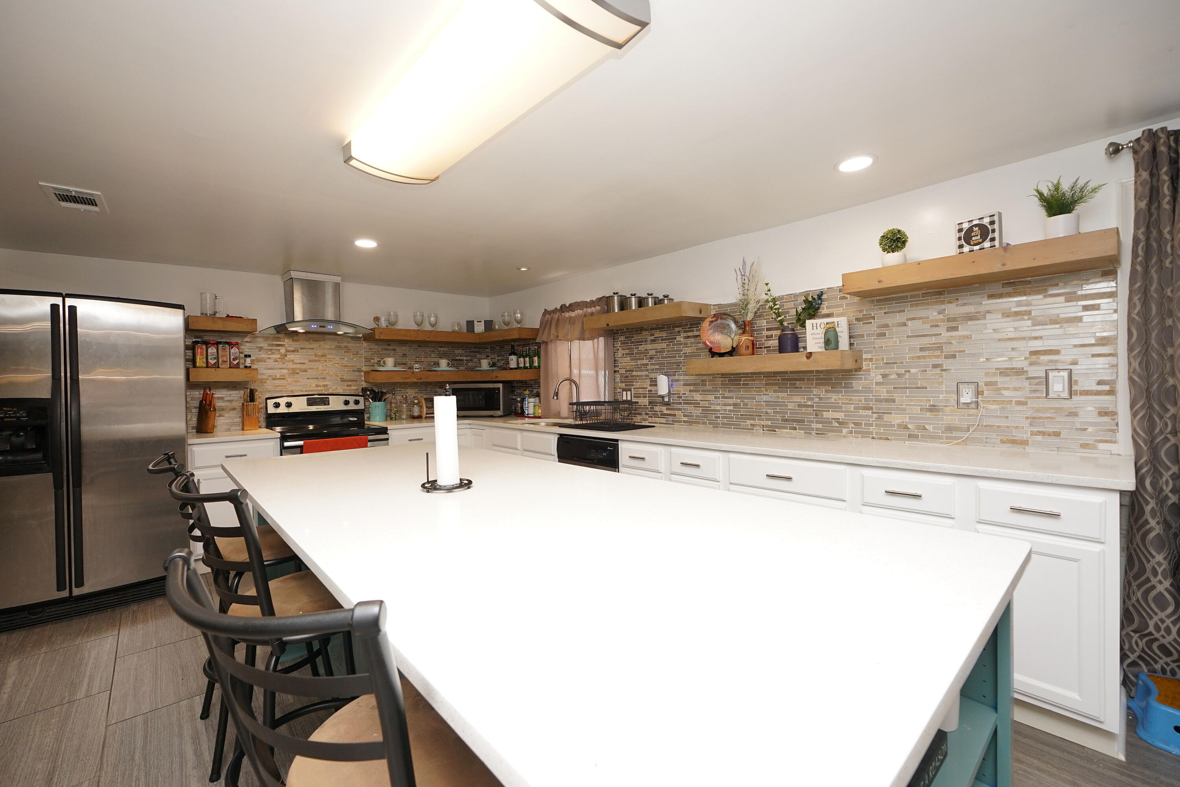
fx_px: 492
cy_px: 394
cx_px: 590
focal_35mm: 15
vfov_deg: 77.3
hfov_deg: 100.4
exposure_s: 1/60
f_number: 4
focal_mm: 10
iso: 320
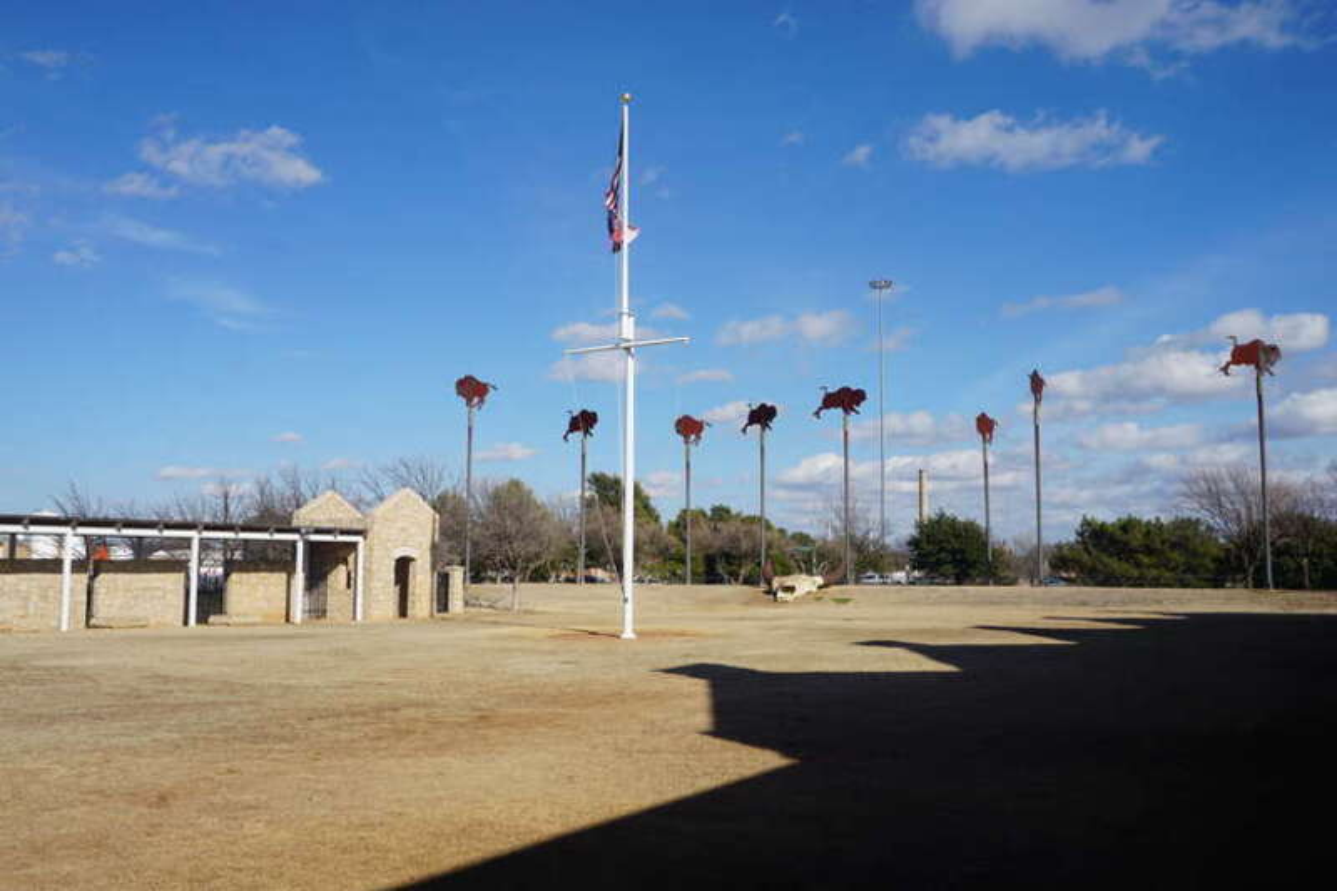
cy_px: 446
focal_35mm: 32
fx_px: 1170
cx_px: 668
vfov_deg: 41.7
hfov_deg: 59.5
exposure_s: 1/200
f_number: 11
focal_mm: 21
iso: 100
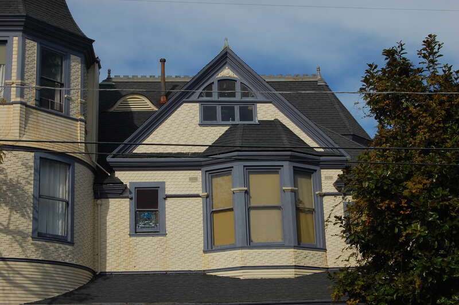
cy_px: 152
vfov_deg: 22.6
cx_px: 230
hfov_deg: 33.4
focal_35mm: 60
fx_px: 764
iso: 200
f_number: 16
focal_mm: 40
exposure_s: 1/200
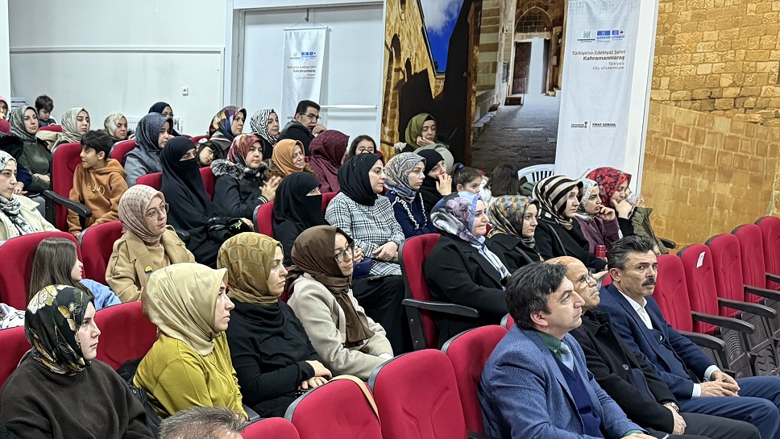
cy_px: 336
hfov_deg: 36.9
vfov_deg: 22.0
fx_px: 1117
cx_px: 132
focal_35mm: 54
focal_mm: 6.76
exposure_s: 1/50
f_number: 1.78
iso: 640
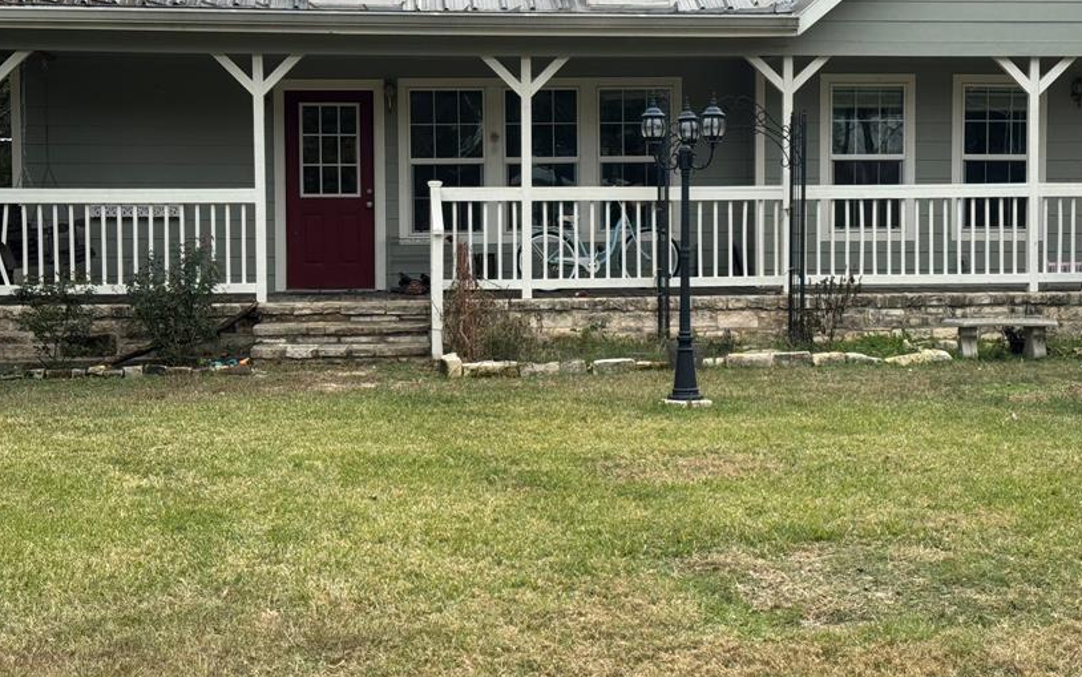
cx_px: 643
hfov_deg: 31.9
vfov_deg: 20.3
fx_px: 1887
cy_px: 263
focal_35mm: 64
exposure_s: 1/1427
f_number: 1.78
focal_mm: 6.76
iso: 64
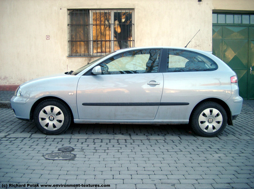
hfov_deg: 50.3
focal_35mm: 37
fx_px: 271
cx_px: 127
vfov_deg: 38.5
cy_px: 94
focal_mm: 7.6
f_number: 2.6
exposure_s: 1/250
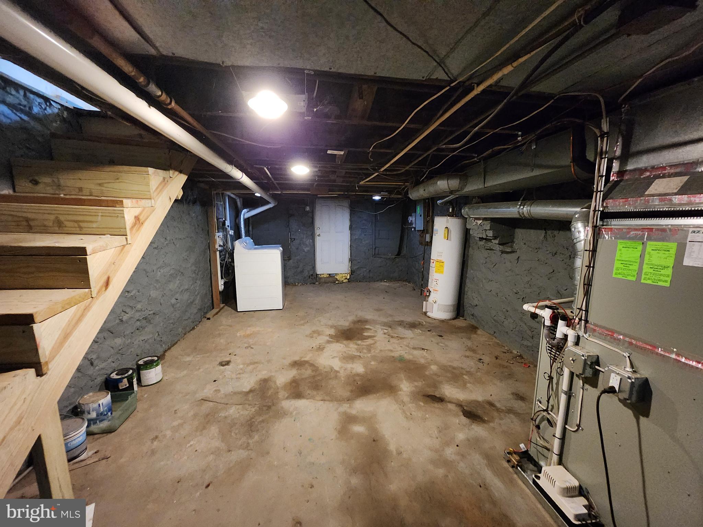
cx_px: 352
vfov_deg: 89.9
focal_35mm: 13
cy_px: 264
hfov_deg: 106.2
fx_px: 264
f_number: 2.2
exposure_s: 1/24
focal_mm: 2.2
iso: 1000
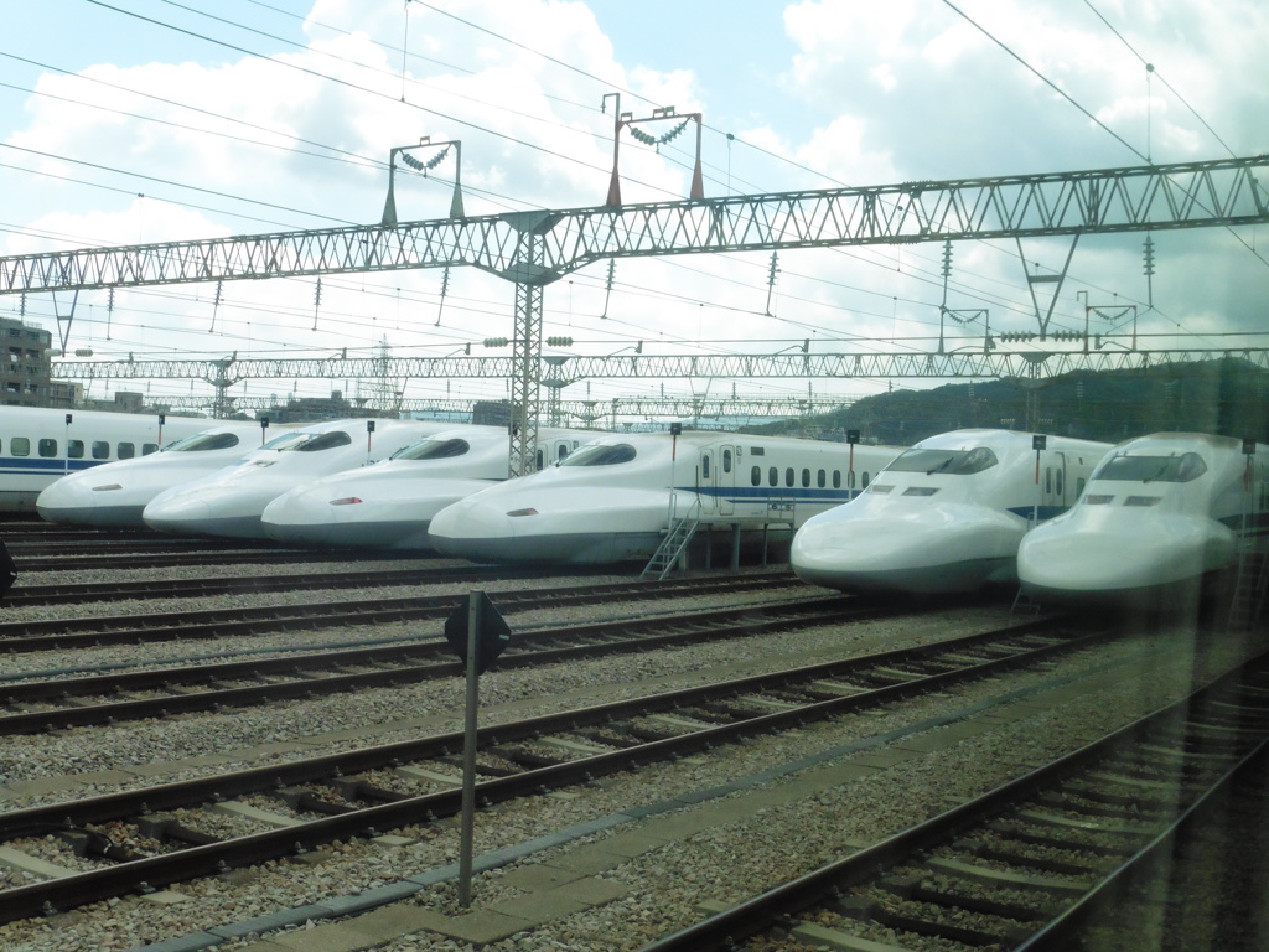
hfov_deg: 45.8
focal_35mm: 41
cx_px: 634
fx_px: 1503
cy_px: 476
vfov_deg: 35.1
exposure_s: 1/1250
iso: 400
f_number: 5
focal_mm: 7.4
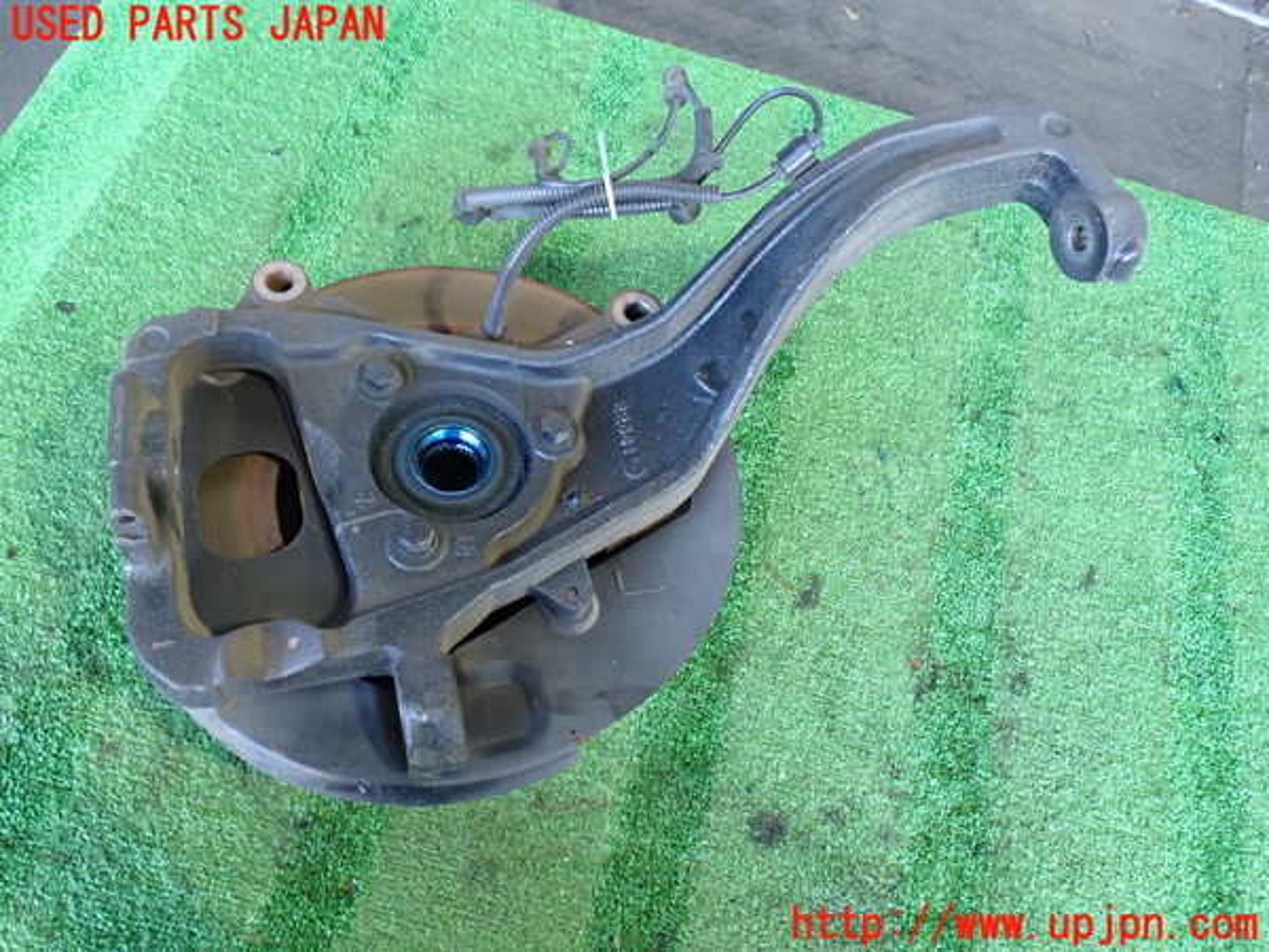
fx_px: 1100
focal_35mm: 30
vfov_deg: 46.8
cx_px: 634
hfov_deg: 60.0
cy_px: 476
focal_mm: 5.4
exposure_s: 1/30
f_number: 2.3
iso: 250
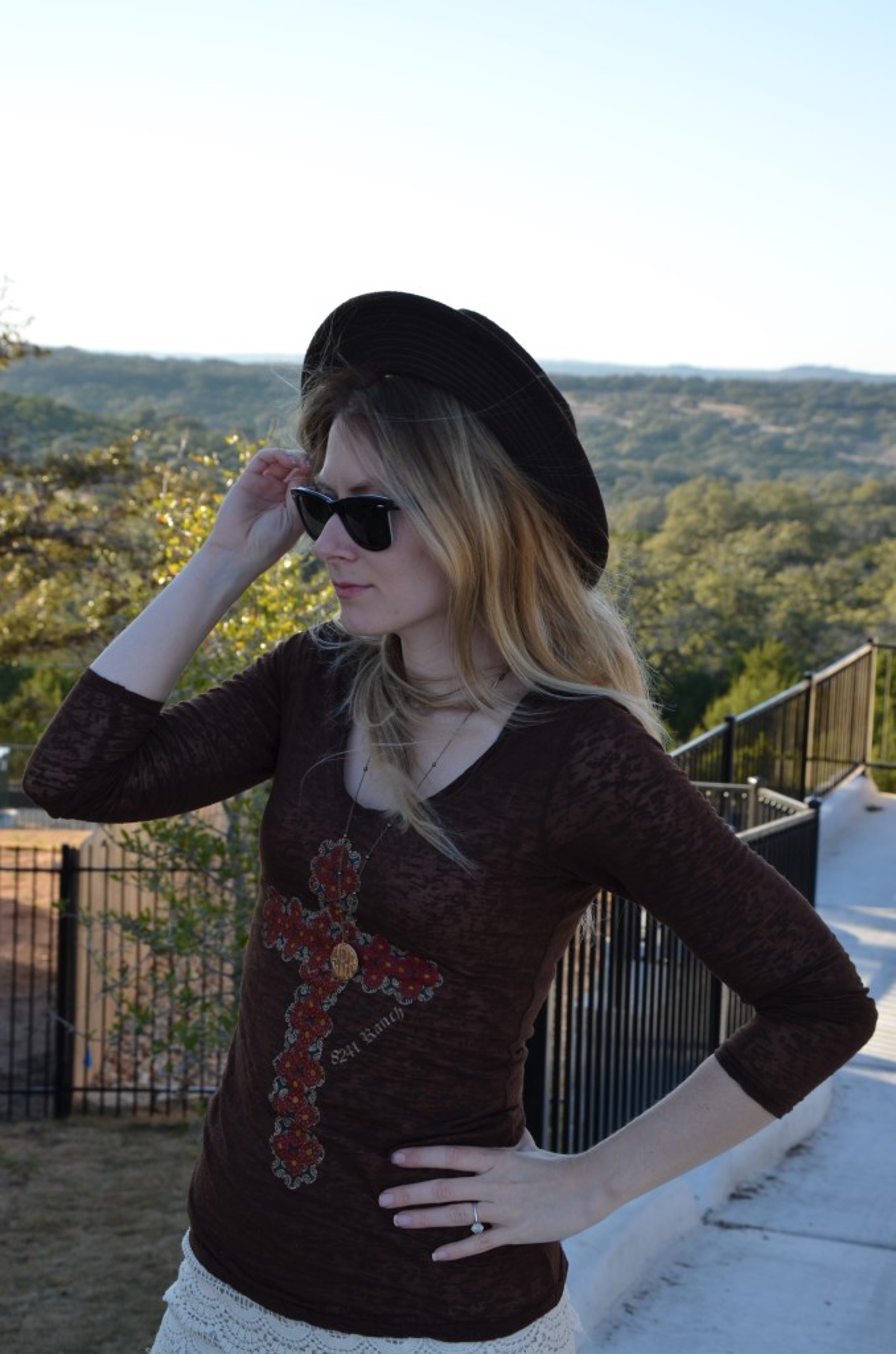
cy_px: 677
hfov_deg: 21.5
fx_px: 2363
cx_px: 448
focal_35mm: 63
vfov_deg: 32.0
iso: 200
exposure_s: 1/160
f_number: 6.3
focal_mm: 42
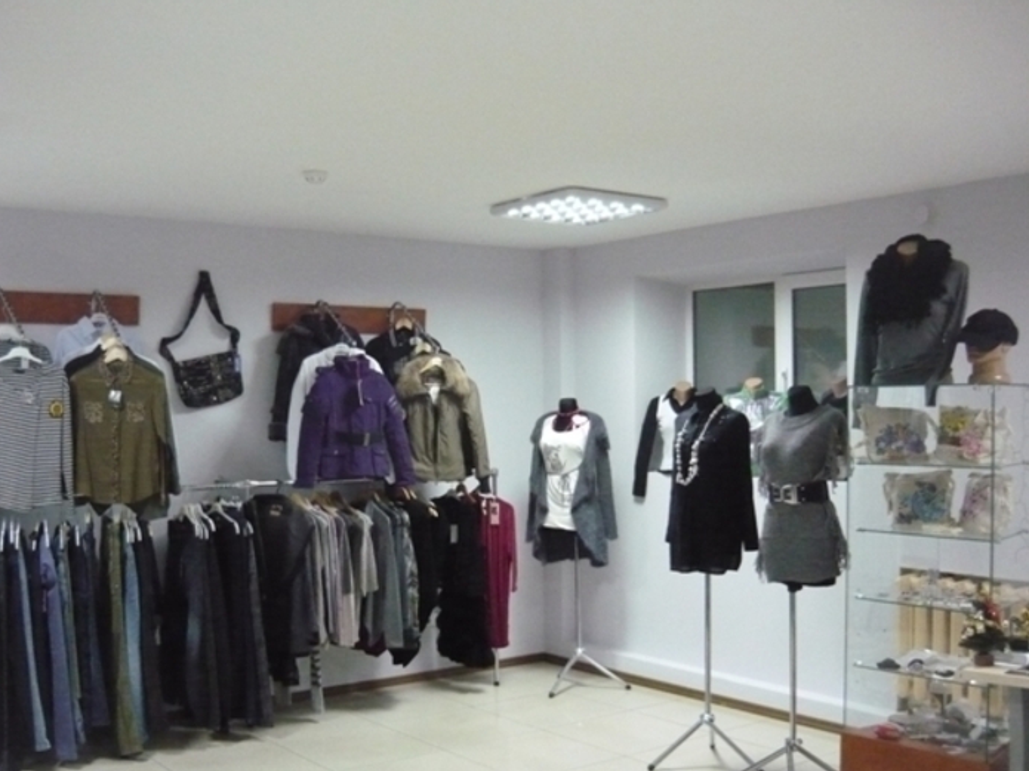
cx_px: 440
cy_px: 435
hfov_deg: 48.8
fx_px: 1129
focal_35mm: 38
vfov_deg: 37.6
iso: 800
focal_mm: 5.5
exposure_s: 1/25
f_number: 2.8
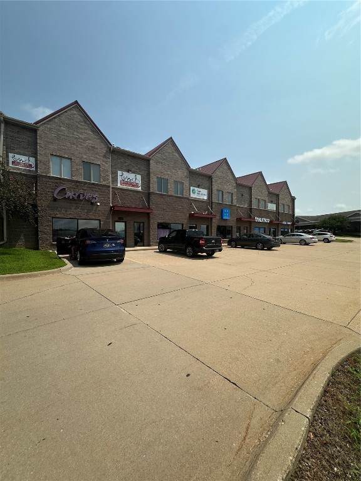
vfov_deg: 102.1
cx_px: 180
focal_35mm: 14
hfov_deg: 85.7
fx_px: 195
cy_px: 240
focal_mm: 2.22
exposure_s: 1/3300
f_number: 2.2
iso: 50
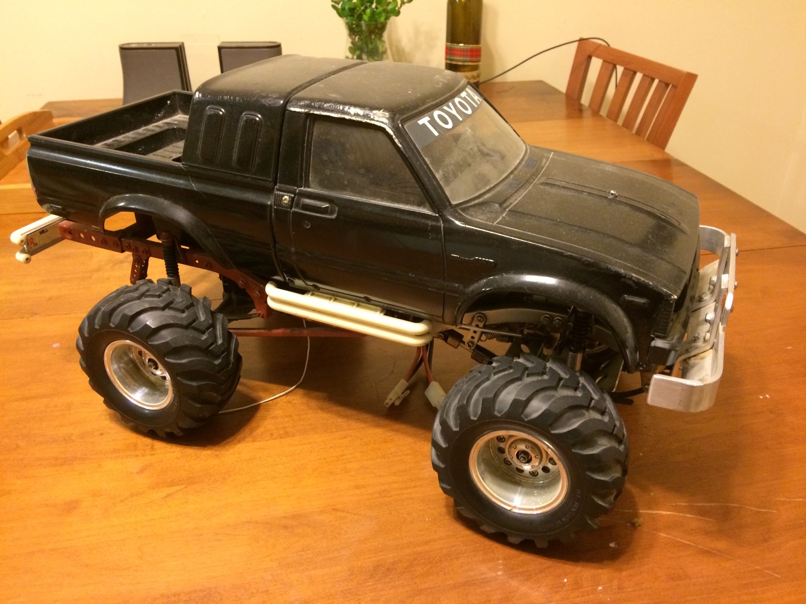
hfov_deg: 61.7
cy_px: 302
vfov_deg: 48.2
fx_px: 675
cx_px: 403
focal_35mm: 29
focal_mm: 4.15
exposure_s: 1/20
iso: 250
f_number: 2.2
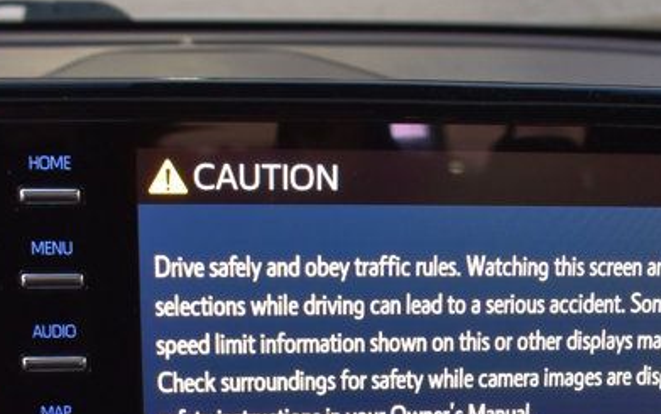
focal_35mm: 88
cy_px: 421
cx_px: 546
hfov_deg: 23.1
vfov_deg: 14.6
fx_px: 1586
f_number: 6.3
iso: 1000
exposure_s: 1/15
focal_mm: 22
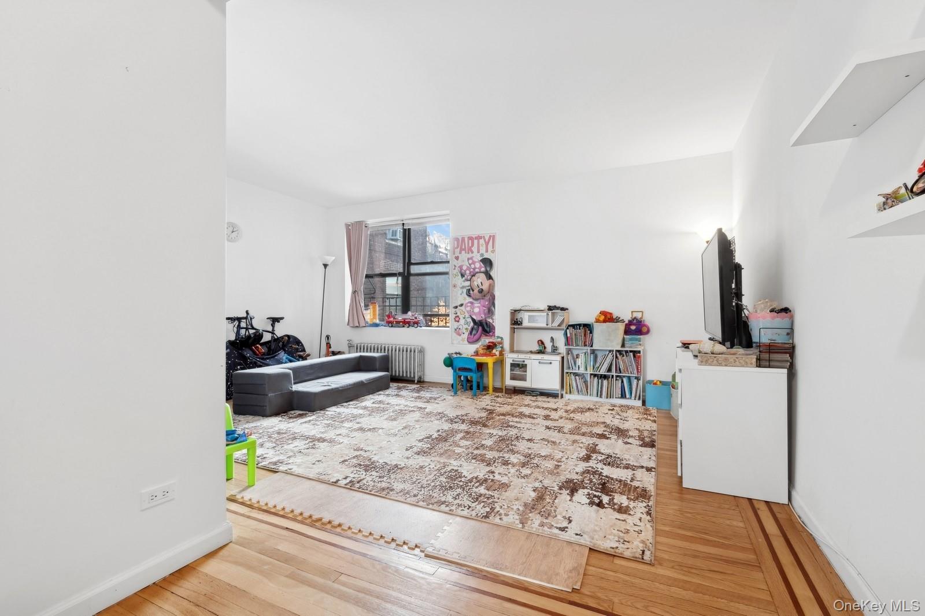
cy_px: 308
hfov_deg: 100.4
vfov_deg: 77.3
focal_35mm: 15
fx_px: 385
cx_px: 462
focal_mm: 15
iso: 640
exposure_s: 1/8
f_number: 14
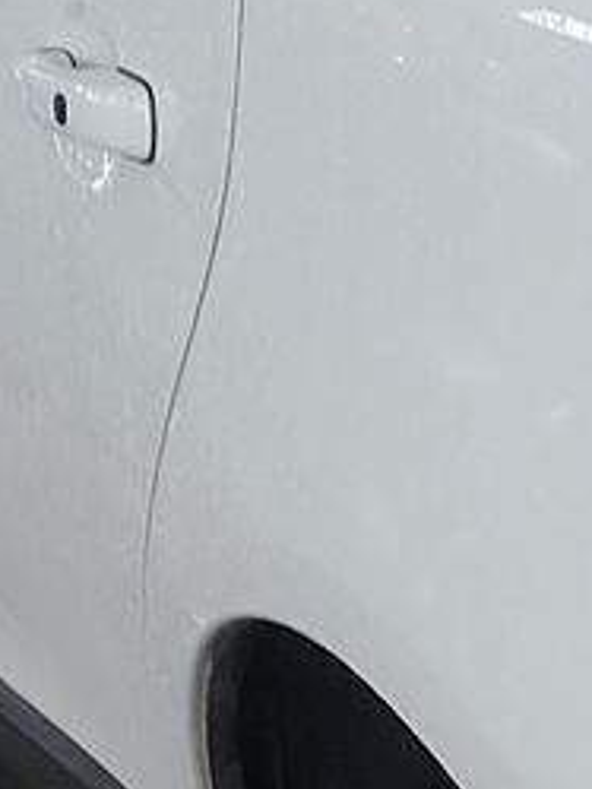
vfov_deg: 12.8
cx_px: 1640
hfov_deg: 8.4
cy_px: 361
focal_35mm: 154
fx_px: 3509
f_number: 1.8
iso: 134
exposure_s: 1/59
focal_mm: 6.7
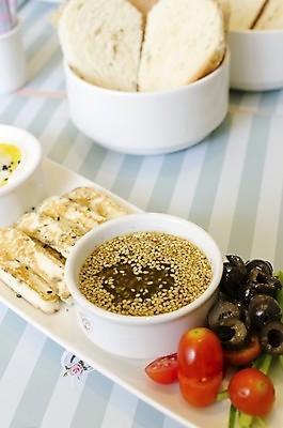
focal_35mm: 52
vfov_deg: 37.9
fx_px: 622
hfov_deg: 25.6
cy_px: 214
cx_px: 142
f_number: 5.6
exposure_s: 1/30
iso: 250
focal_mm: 35
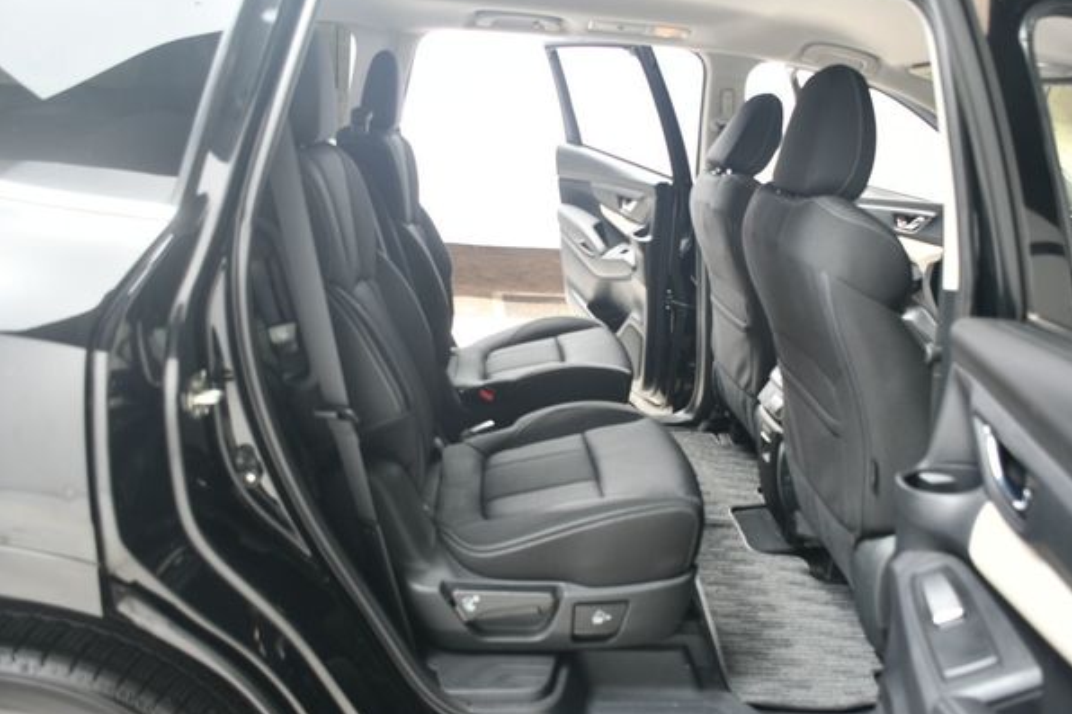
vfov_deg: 44.9
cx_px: 559
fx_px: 863
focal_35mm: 29
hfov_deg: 63.6
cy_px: 342
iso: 100
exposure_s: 1/160
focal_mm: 18
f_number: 3.5
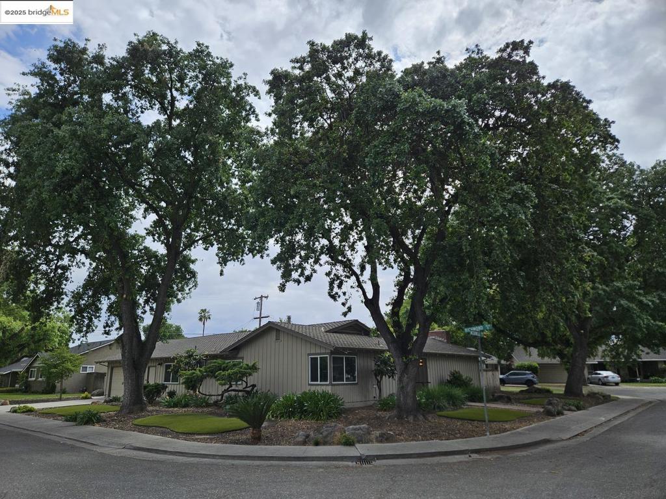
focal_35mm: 23
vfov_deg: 58.9
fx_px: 443
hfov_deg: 73.9
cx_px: 333
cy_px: 250
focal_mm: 5.4
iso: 25
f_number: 1.8
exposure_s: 1/2265
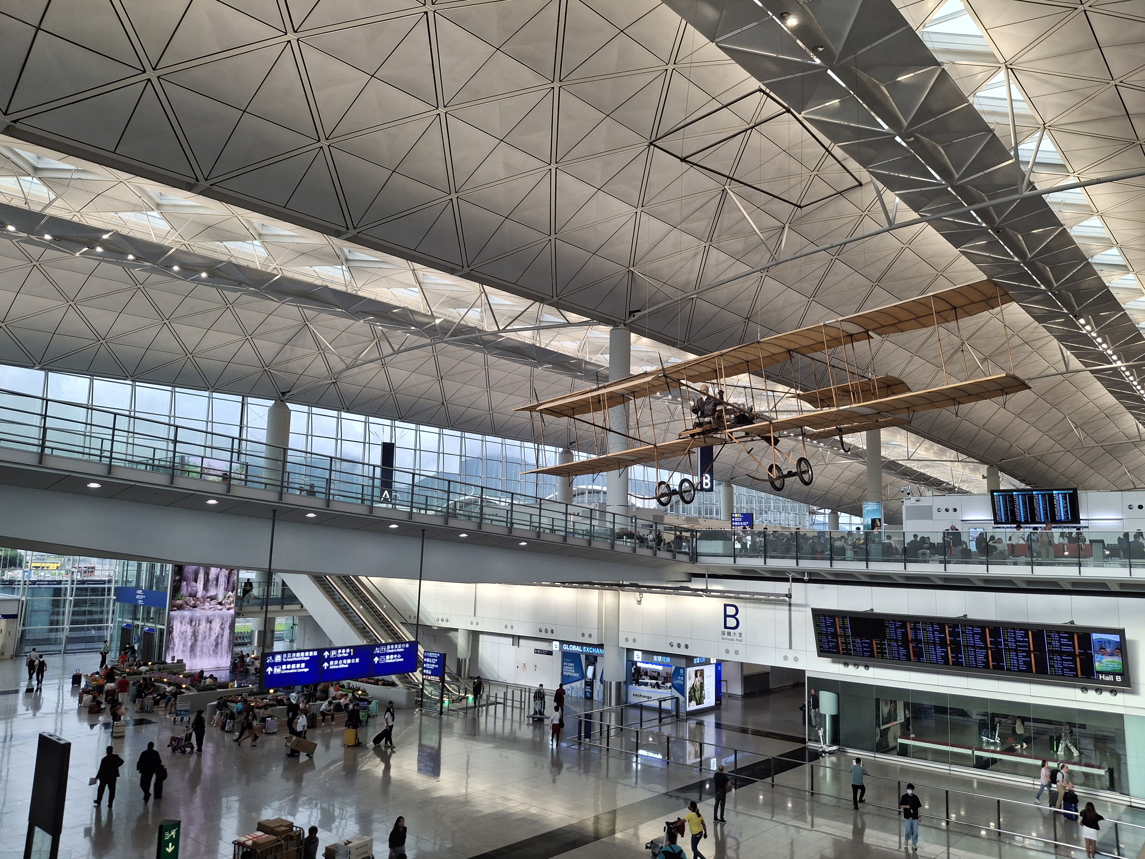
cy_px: 430
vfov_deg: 54.9
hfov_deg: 69.4
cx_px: 572
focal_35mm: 25
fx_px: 827
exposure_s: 1/120
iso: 50
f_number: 1.8
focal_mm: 4.69
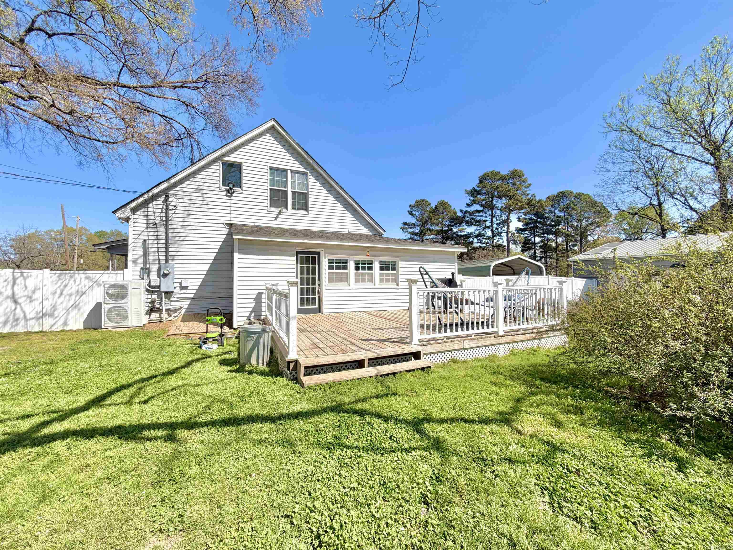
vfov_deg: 85.7
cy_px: 275
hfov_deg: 102.1
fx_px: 296
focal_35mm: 14
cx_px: 366
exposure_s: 1/942
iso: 20
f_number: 2.2
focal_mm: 2.22
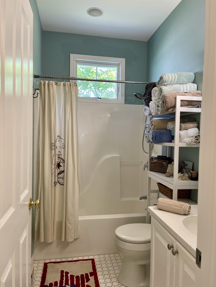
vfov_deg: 69.4
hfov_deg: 54.9
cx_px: 108
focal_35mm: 25
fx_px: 208
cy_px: 144
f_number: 1.6
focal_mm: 5.1
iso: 80
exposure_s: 1/60
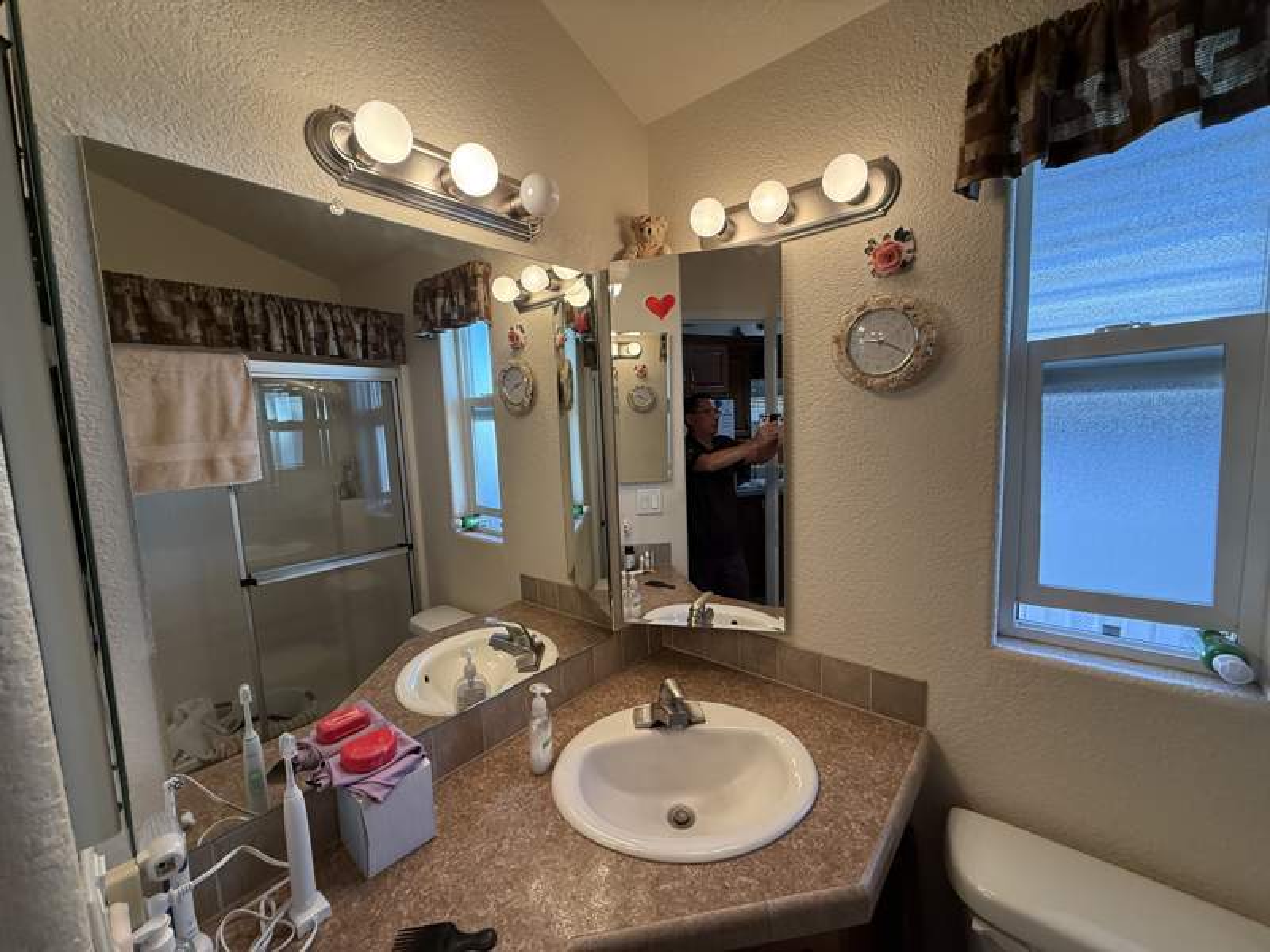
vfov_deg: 85.7
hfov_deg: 102.1
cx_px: 635
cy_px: 476
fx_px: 514
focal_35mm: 14
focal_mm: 2.22
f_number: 2.2
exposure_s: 1/120
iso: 160
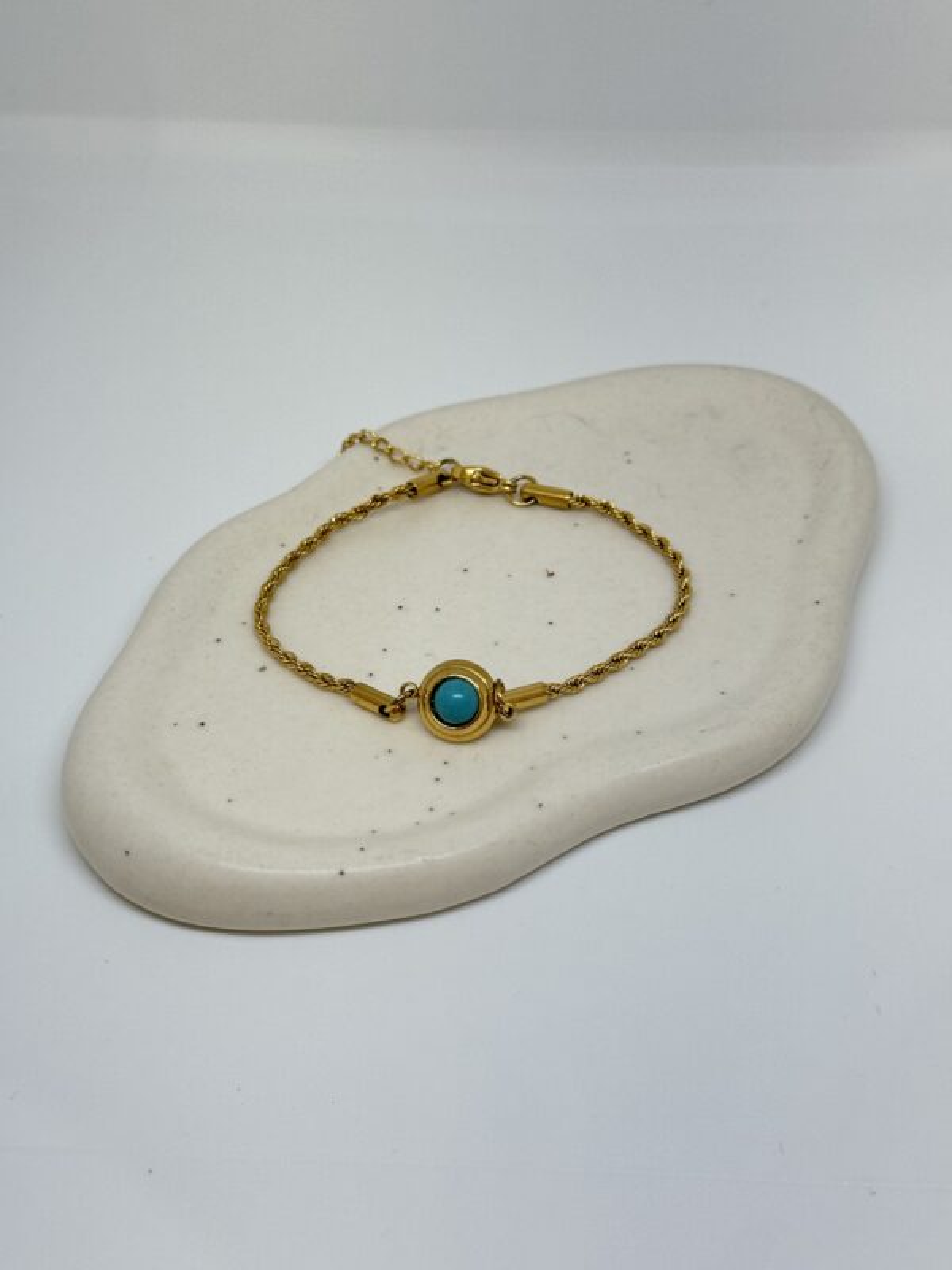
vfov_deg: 39.7
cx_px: 476
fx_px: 1760
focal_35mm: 48
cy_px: 635
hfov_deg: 30.3
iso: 64
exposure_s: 1/328
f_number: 1.78
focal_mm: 6.76
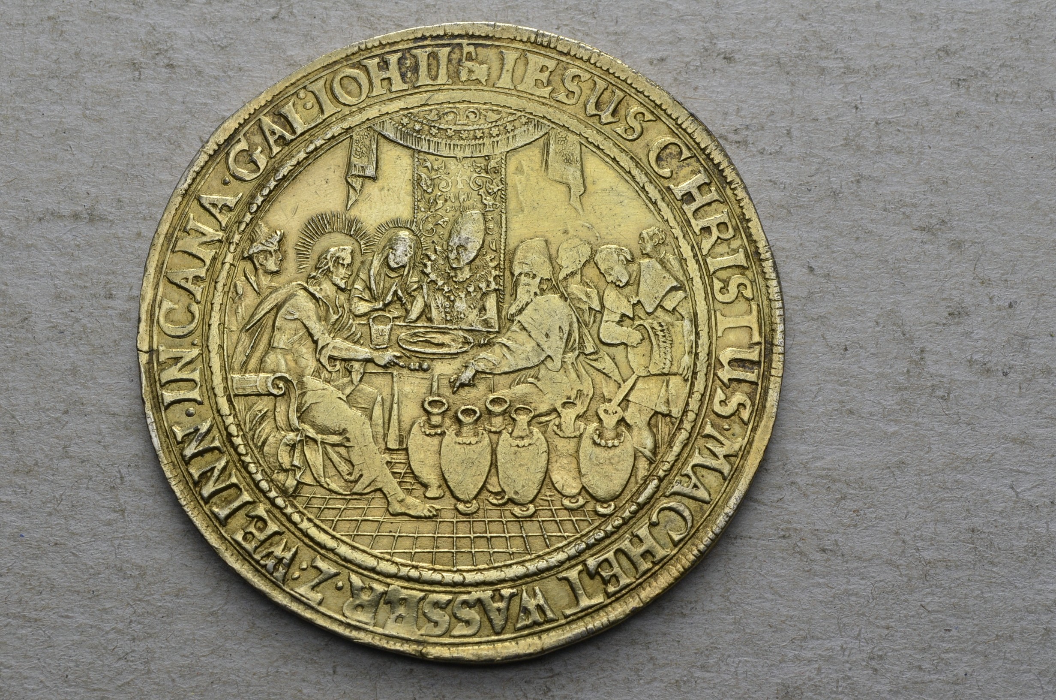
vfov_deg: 18.8
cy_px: 350
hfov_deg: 28.1
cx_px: 528
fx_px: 2108
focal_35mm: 72
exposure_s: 1/250
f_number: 14
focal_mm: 48
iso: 400
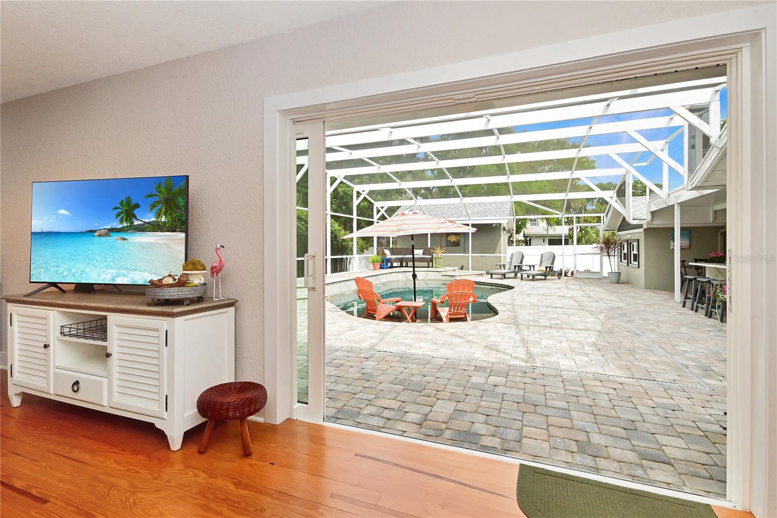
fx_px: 367
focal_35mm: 17
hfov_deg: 93.3
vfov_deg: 70.4
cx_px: 388
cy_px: 259
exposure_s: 1/200
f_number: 18
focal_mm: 11.5
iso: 800
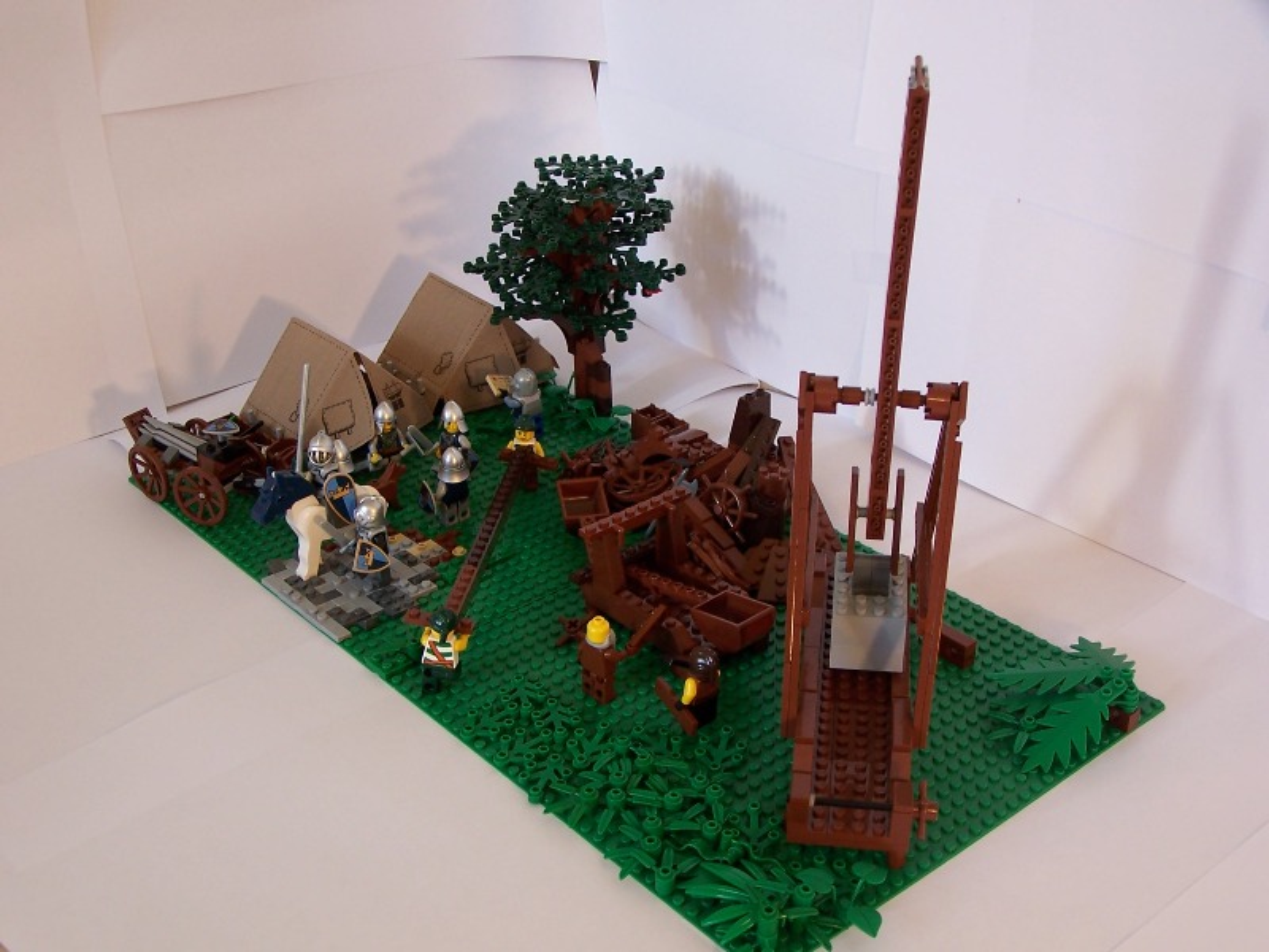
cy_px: 476
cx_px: 634
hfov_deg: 37.5
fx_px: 1870
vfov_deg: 28.6
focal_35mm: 51
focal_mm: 8.5
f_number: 3.2
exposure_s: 1/30
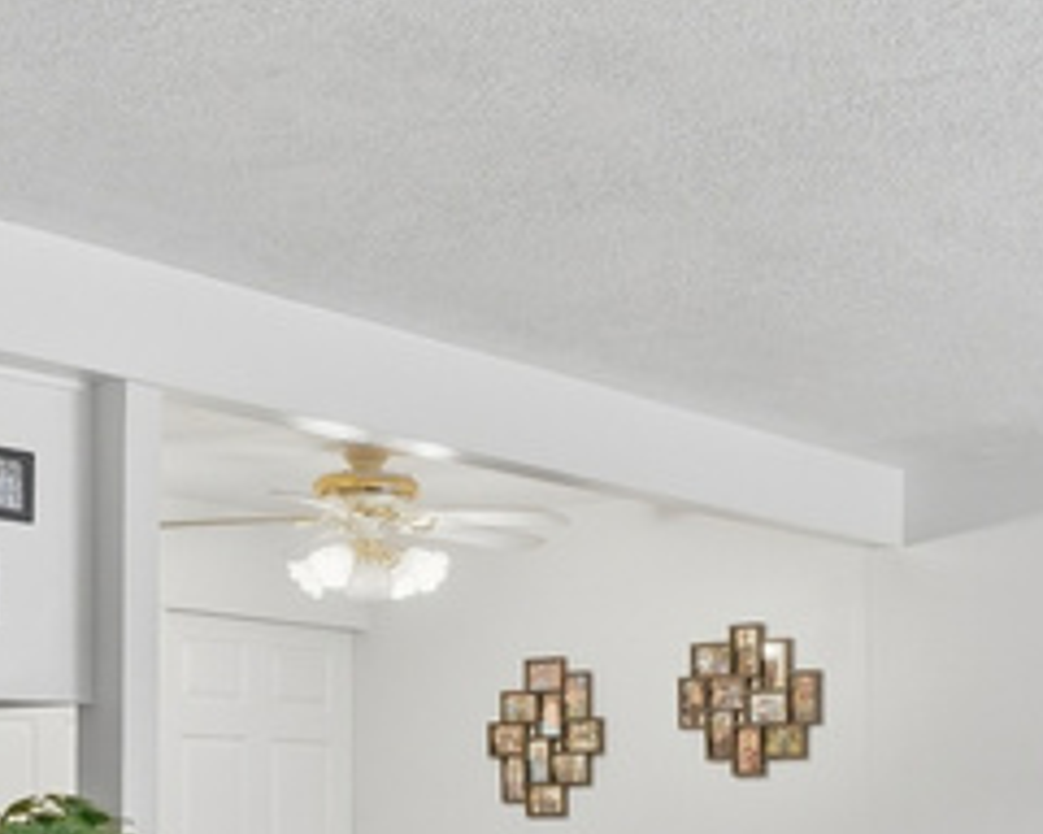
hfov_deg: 28.6
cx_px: 913
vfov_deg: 22.9
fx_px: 1976
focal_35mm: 64
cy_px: 838
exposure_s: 1/125
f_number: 9
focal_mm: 16
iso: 250
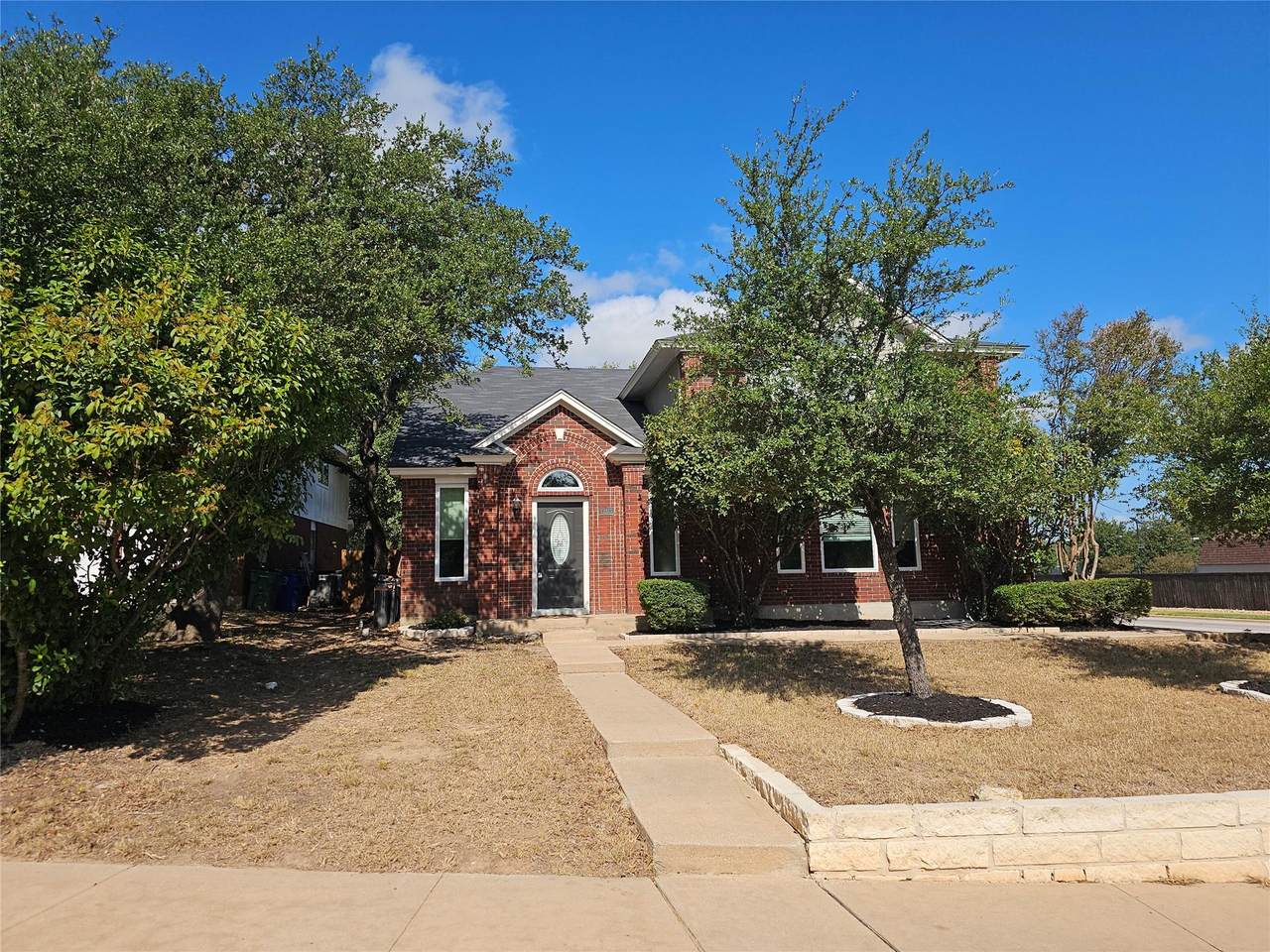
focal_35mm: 23
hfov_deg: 73.9
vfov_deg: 58.9
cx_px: 635
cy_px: 476
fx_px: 844
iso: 10
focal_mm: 6.3
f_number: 1.7
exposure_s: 1/973
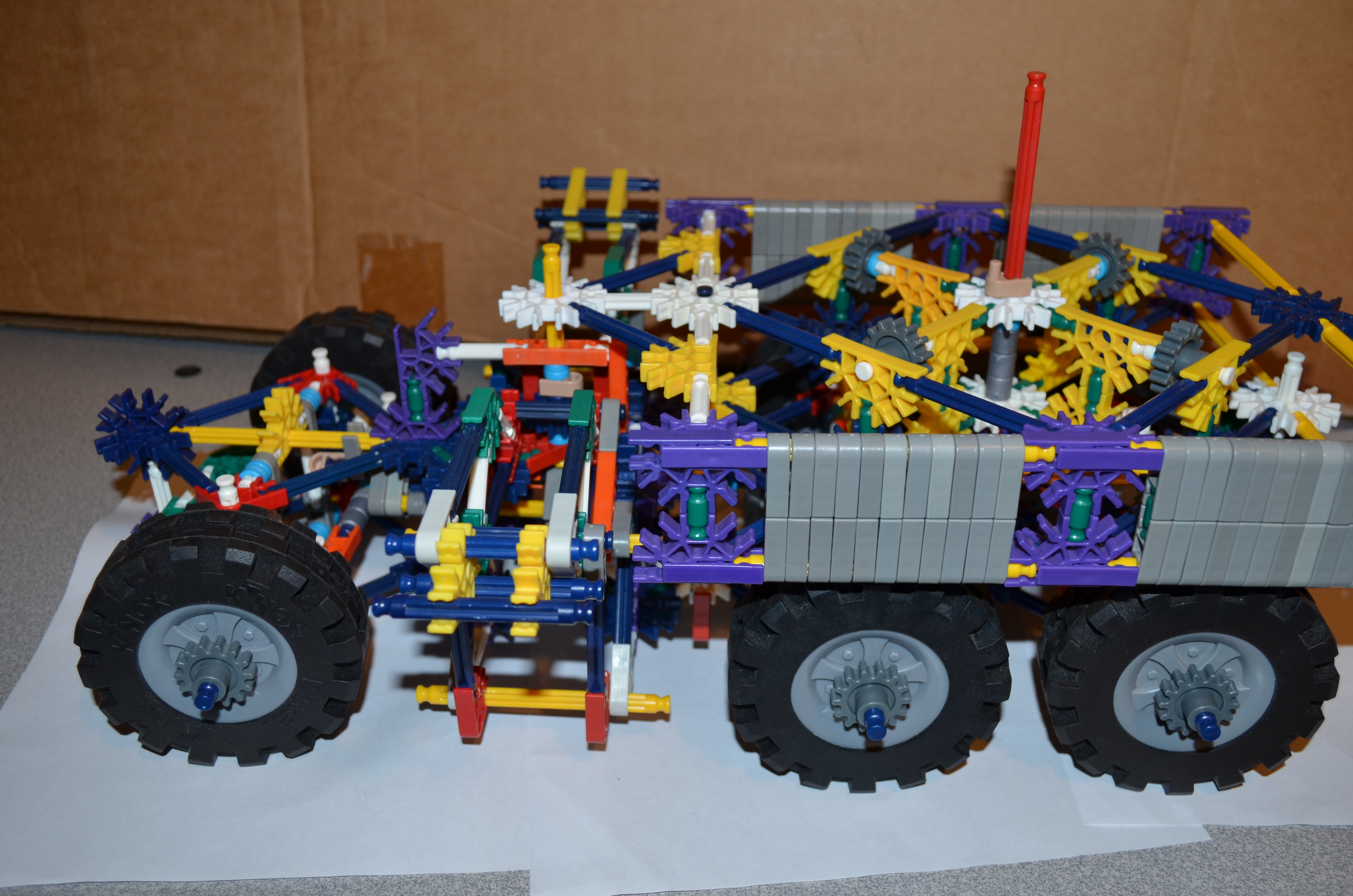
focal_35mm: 33
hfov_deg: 57.3
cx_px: 676
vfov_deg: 39.8
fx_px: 1238
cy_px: 448
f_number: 5.6
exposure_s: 1/30
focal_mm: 22
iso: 200
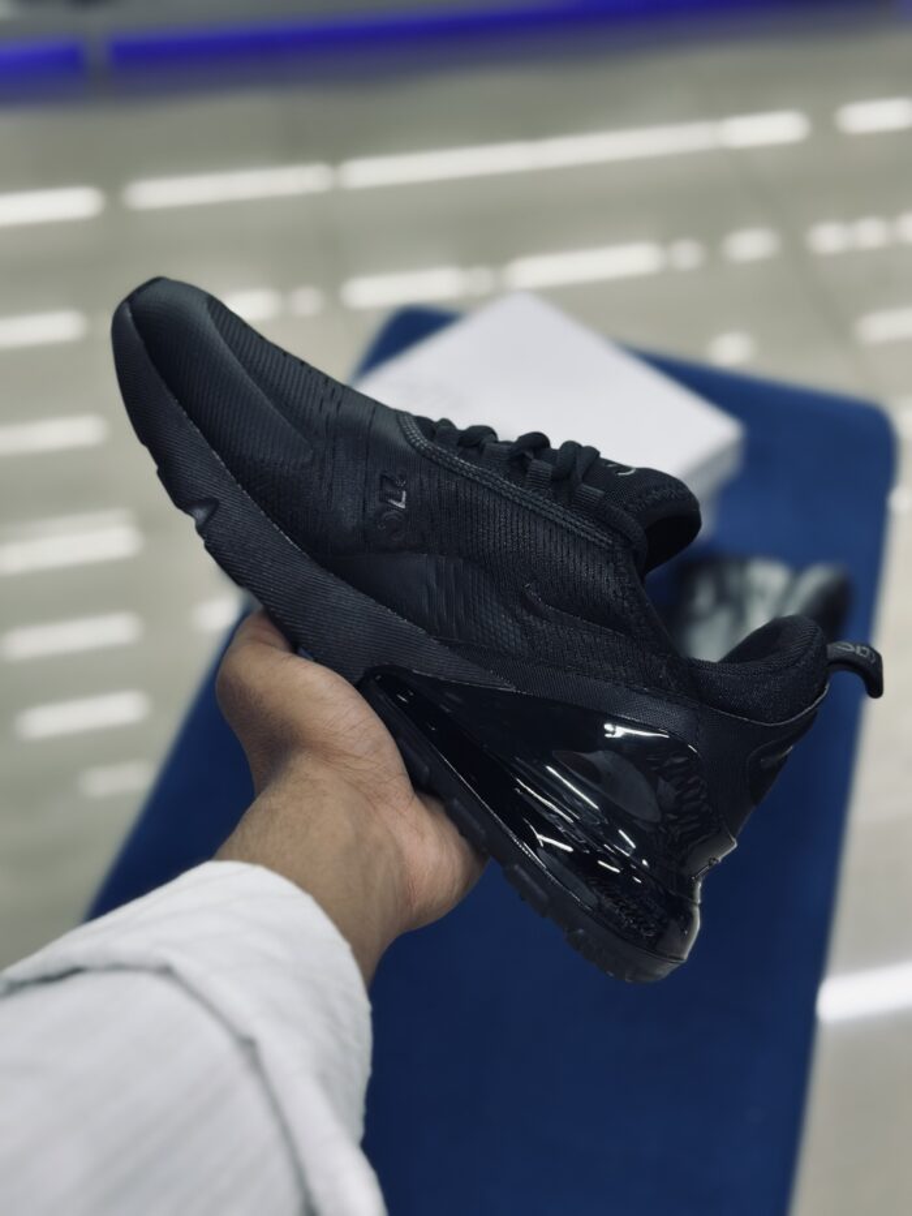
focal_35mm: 48
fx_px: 1686
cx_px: 456
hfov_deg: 30.3
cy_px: 608
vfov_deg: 39.7
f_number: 1.78
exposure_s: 1/100
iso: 64
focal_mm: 6.86
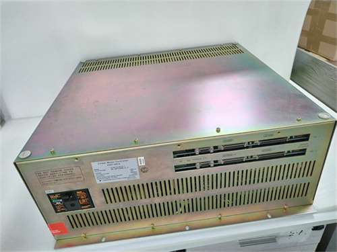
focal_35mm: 26
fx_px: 253
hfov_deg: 67.3
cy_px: 126
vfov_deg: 53.1
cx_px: 168
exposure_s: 1/33.3
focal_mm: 4.75
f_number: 1.8
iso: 466
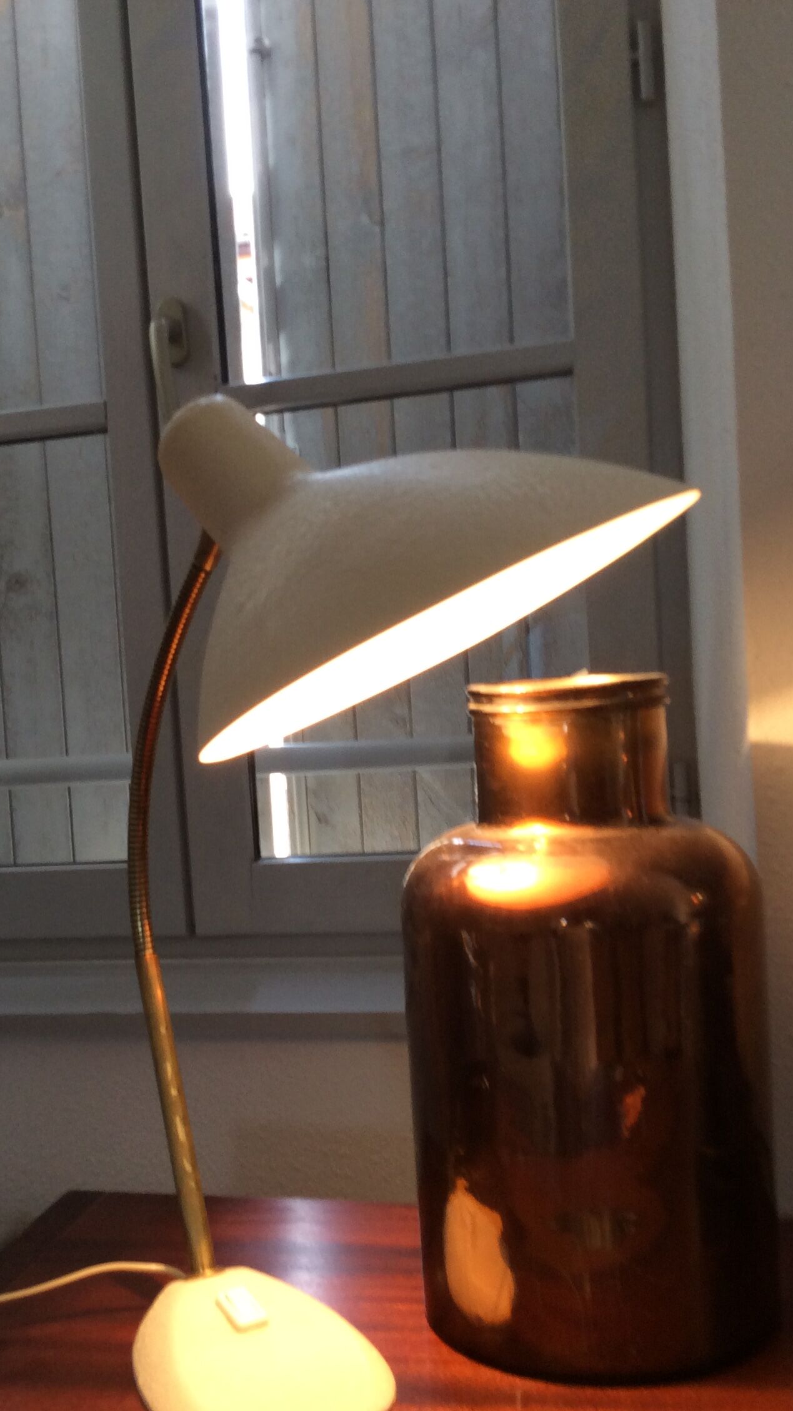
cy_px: 761
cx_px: 275
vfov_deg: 50.4
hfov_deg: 29.5
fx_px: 1495
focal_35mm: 40
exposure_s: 1/25
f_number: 2.4
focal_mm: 3.3
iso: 40
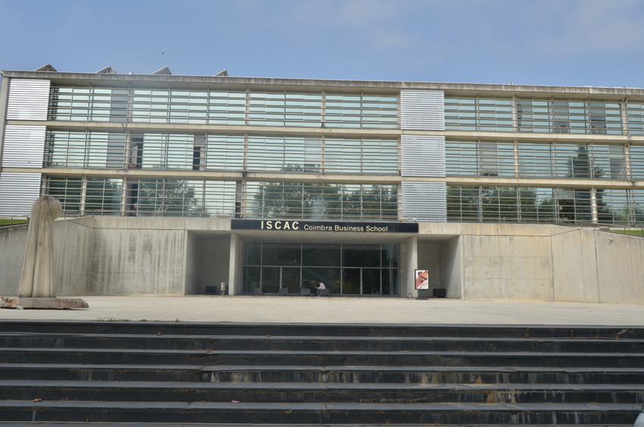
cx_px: 322
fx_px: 536
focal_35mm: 30
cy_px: 214
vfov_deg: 43.4
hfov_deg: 62.0
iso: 100
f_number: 10
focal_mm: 20
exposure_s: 1/250
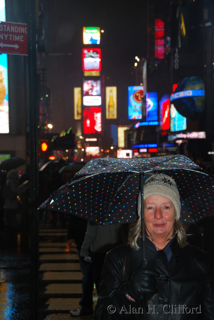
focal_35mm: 66
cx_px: 107
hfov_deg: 20.7
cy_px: 160
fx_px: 587
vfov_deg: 30.5
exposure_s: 1/25
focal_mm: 44
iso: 100
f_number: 4.5
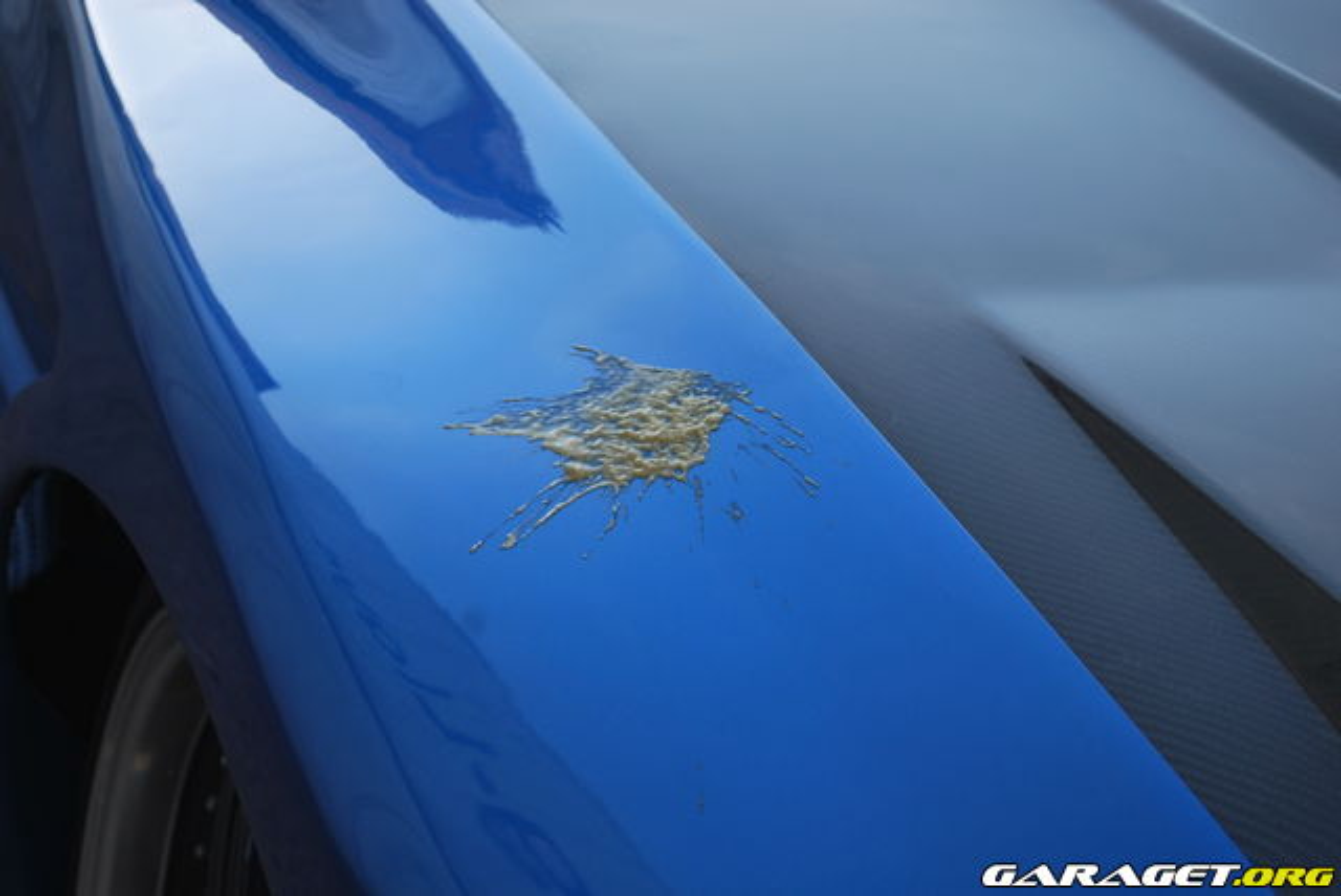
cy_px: 448
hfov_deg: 29.2
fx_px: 2573
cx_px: 670
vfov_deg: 19.8
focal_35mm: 69
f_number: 5.6
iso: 100
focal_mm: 46
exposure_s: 1/125
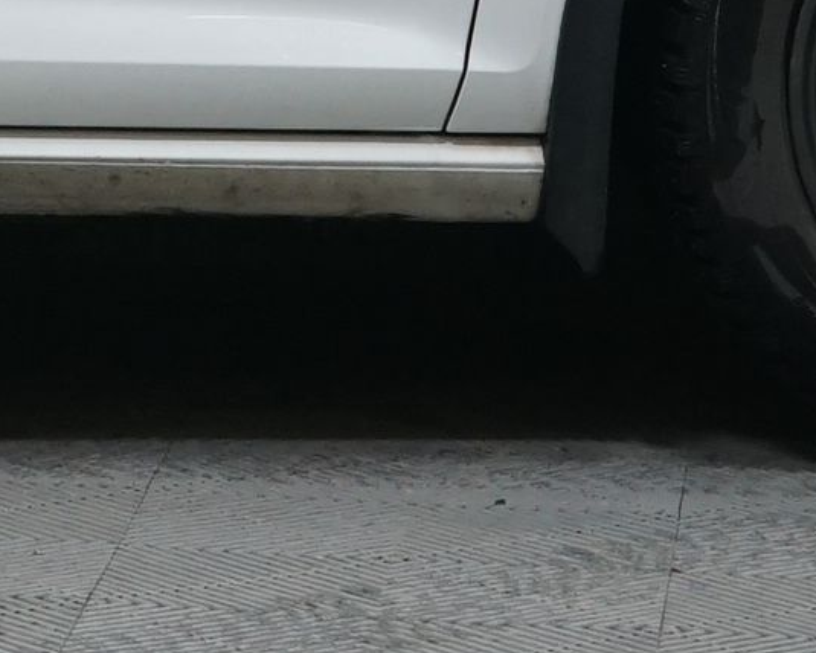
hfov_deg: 6.8
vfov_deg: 5.5
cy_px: -767
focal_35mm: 276
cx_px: -686
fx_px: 6666
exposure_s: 1/20
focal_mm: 40
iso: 1000
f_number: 4.5
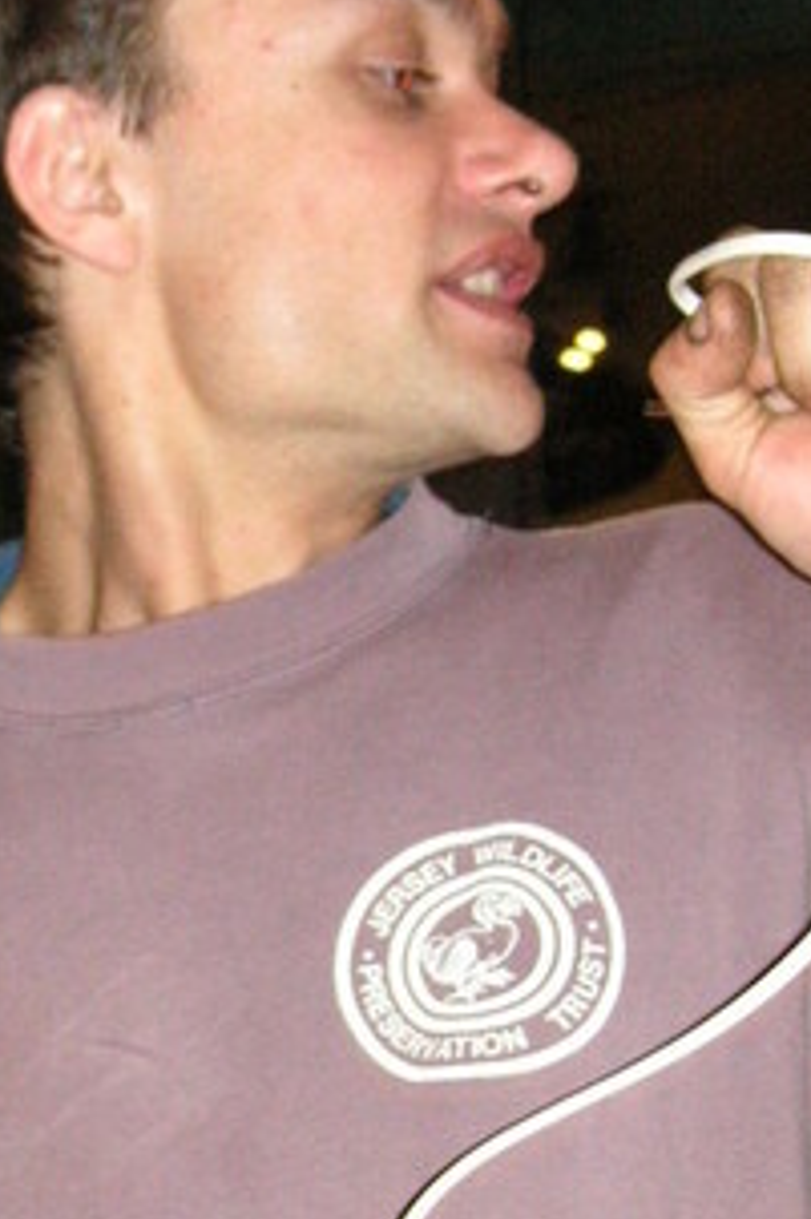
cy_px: 864
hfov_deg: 13.4
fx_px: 3450
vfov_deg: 19.9
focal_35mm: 102
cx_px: 234
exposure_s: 1/45
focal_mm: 6.1
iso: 160
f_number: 2.8
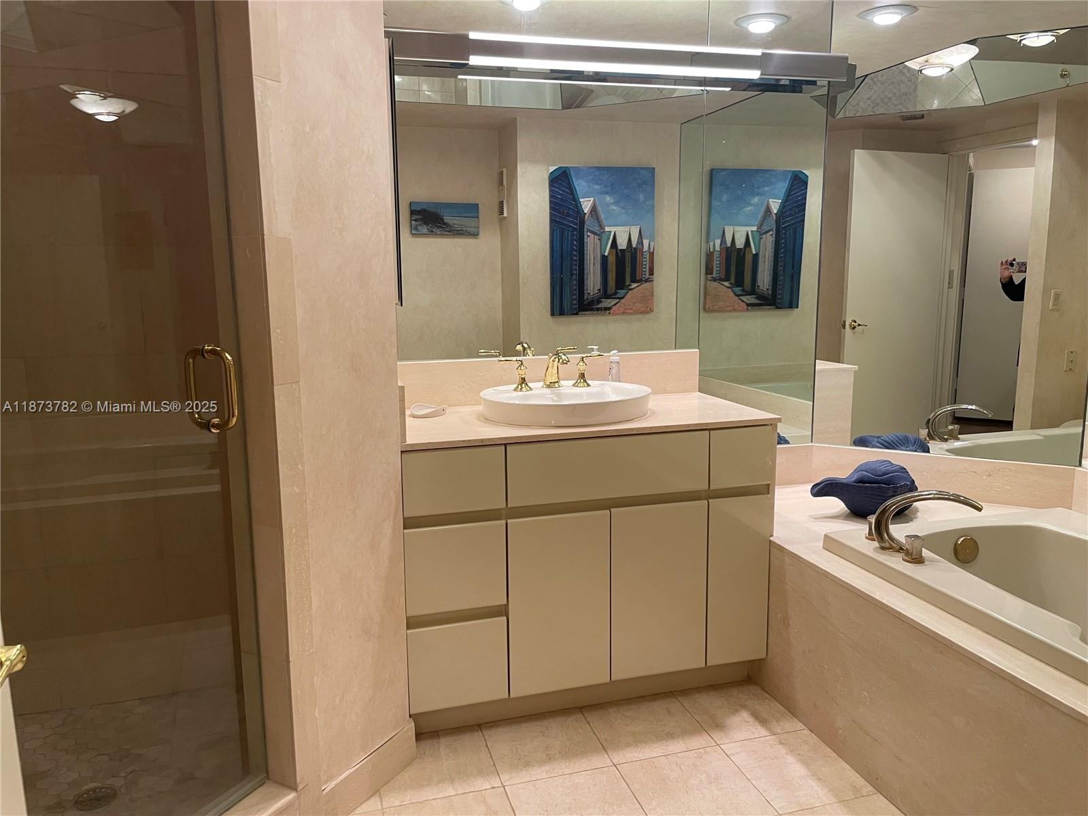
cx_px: 544
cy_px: 408
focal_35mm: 26
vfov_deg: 53.1
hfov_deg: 67.3
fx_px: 817
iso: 80
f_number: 1.6
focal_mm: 4.2
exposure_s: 1/60
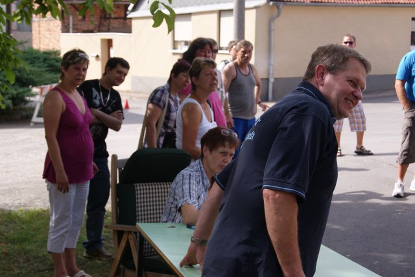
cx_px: 208
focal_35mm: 68
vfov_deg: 20.2
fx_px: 779
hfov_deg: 29.8
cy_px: 138
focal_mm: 45
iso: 100
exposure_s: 1/100
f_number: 6.3
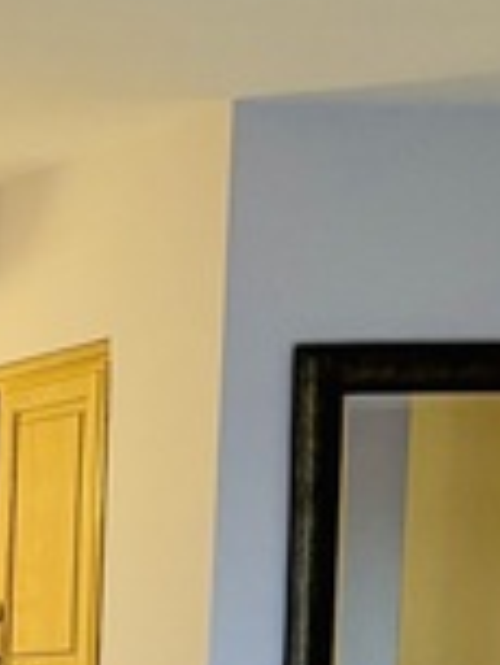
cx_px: -900
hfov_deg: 7.3
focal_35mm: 183
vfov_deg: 10.1
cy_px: 1269
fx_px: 3519
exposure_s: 1/60
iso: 160
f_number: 1.6
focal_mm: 5.96
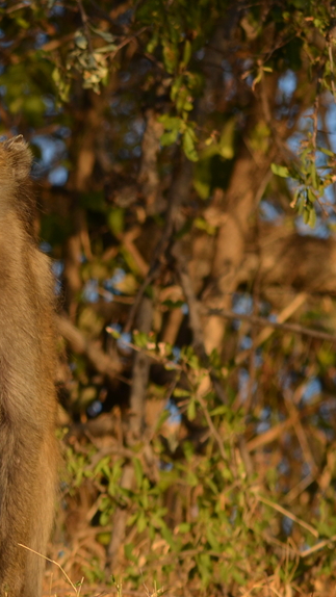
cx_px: -30
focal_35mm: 909
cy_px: 365
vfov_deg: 2.4
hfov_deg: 1.3
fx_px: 14393
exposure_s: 1/500
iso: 220
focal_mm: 260
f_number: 5.6
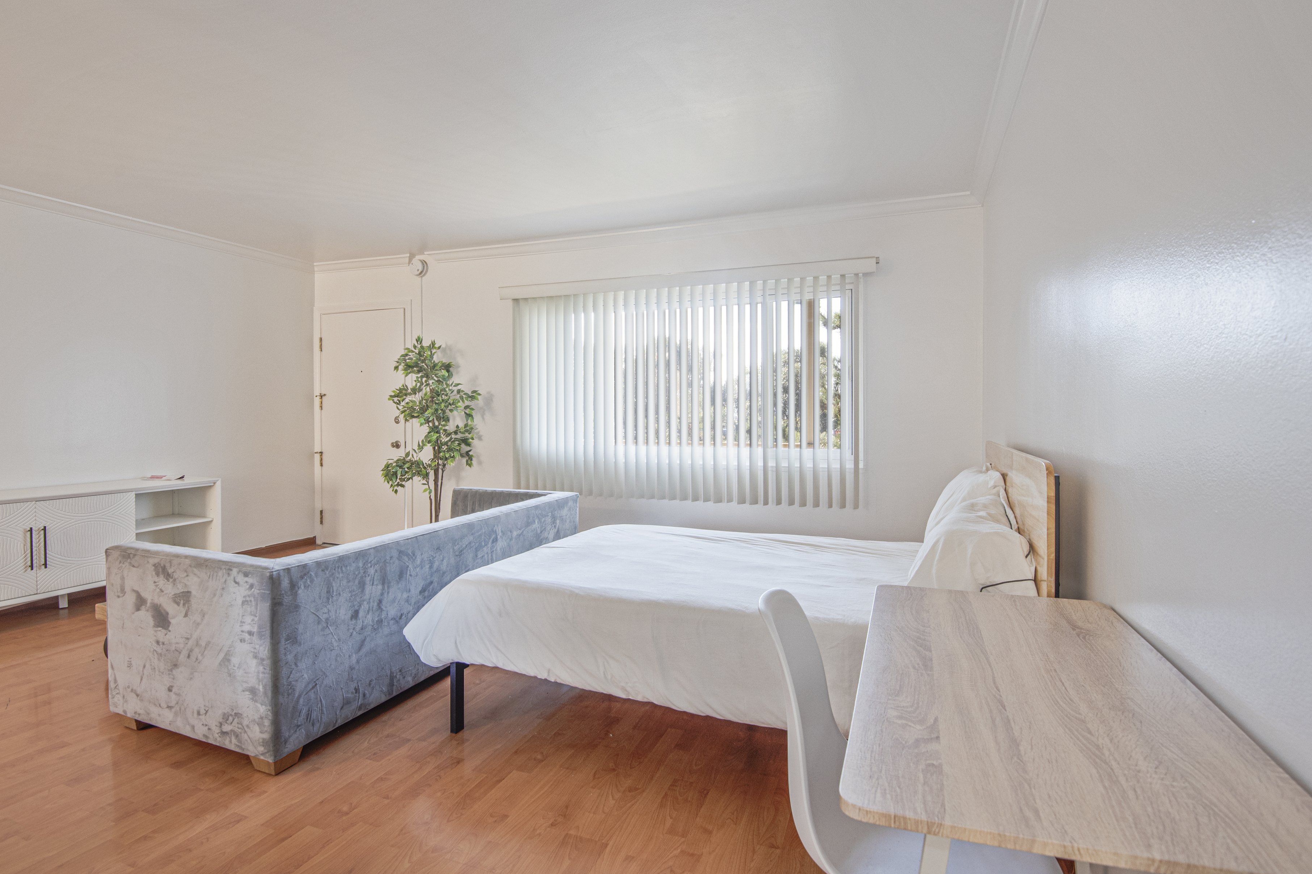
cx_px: 638
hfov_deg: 93.3
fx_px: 620
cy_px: 411
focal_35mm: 17
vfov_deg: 70.4
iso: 400
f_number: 8
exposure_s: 1/20
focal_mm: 16
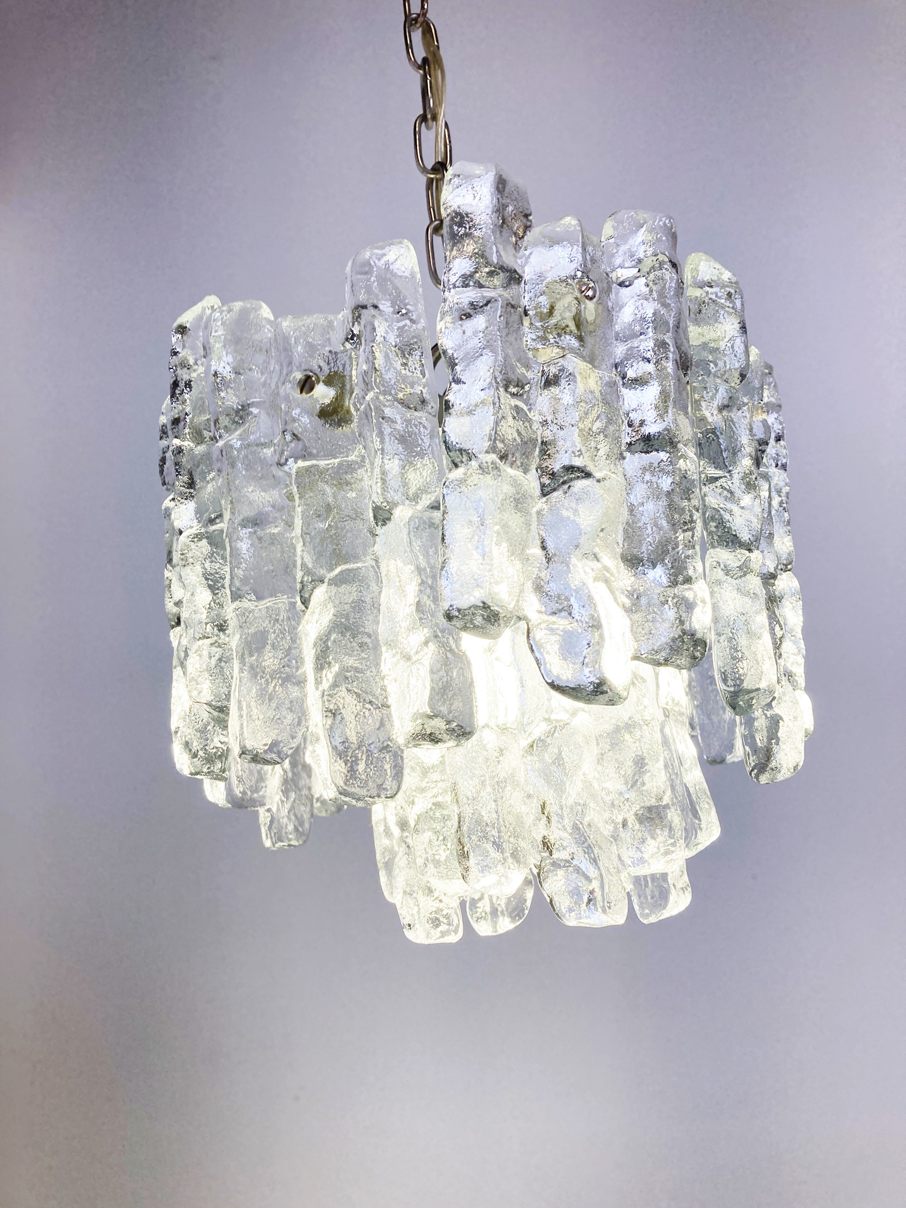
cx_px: 453
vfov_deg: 63.4
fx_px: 977
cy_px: 604
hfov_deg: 49.7
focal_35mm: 28
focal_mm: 3.99
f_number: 1.8
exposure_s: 1/137
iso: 20
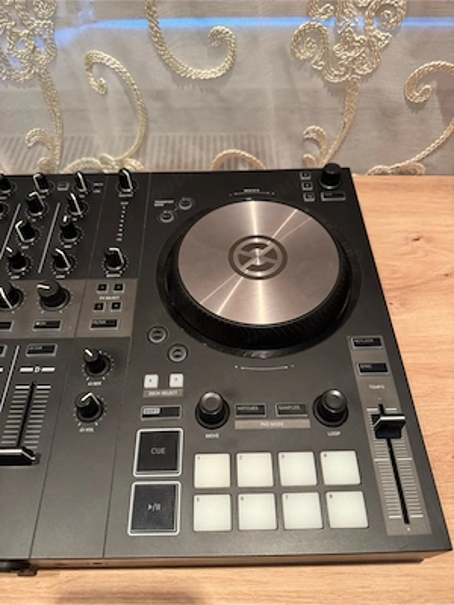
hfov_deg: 56.8
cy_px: 302
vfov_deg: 71.6
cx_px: 227
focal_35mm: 24
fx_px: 420
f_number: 1.78
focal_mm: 6.76
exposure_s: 1/50
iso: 400
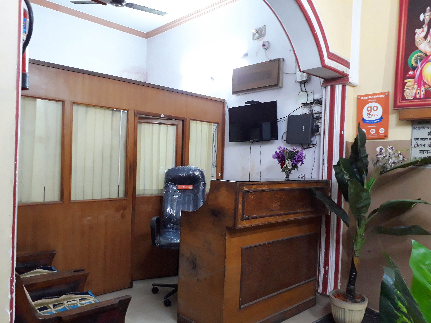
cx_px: 216
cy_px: 162
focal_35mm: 27
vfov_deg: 51.4
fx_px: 336
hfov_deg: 65.3
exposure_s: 1/17
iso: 320
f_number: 1.9
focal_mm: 3.6
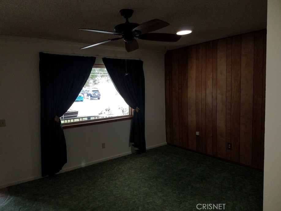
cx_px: 140
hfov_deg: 67.3
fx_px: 211
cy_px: 106
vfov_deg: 53.1
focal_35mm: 26
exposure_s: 1/120
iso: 64
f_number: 1.7
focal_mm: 4.2
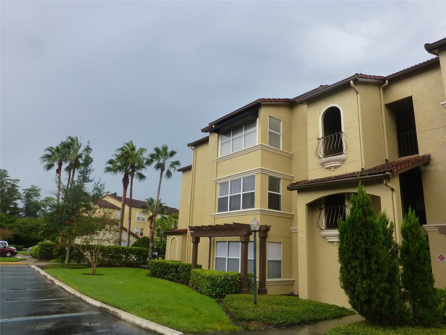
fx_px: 309
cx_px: 223
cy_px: 168
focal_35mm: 24
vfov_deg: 56.8
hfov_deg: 71.6
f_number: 4
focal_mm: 4.3
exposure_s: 1/320
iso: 160
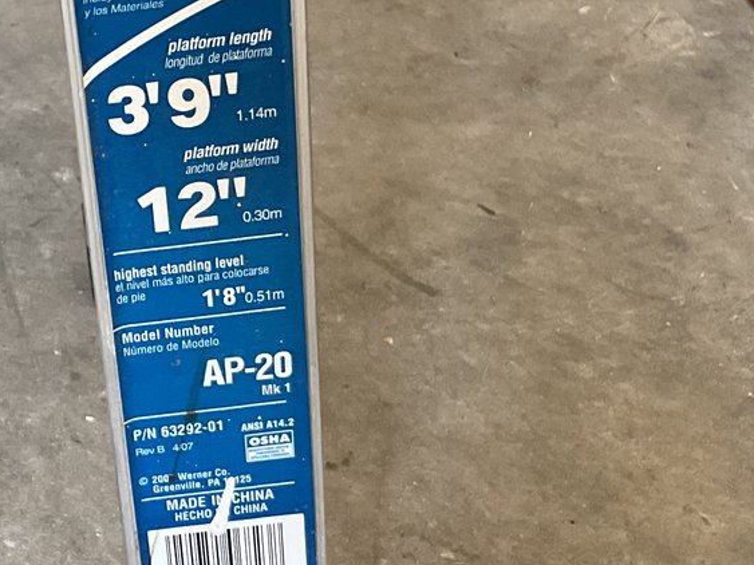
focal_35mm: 78
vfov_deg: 18.9
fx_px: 1699
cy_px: 244
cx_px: 98
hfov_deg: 24.4
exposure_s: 1/60
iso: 100
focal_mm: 3
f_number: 1.8
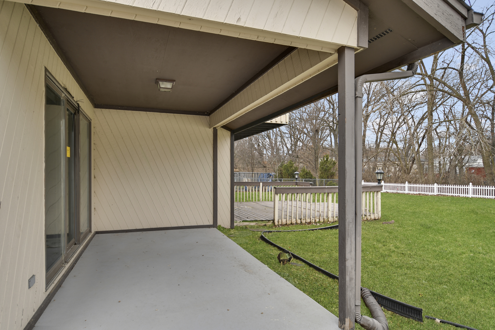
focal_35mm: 19
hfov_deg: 86.9
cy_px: 165
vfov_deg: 64.6
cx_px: 248
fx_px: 261
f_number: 3.8
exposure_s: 1/8000
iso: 200
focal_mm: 13
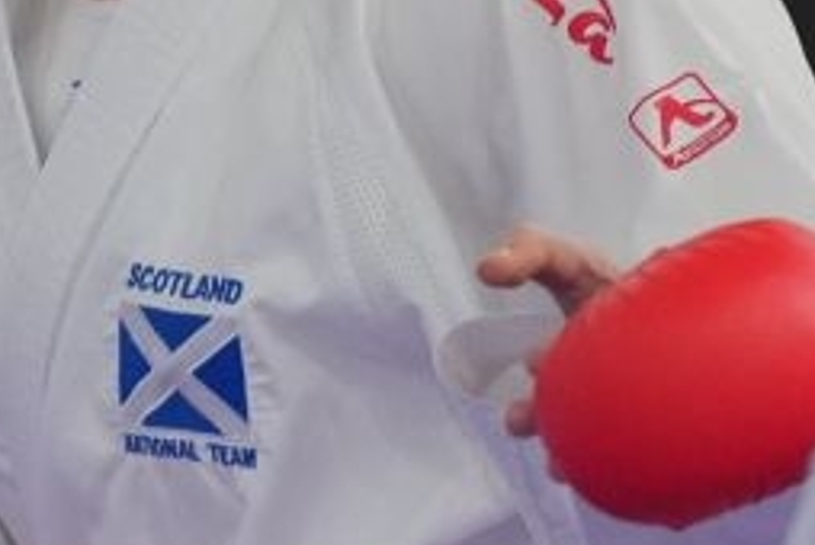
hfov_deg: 1.5
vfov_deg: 1.0
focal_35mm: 1415
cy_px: 359
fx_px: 32070
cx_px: 218
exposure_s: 1/1000
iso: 2000
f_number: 2.8
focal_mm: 200
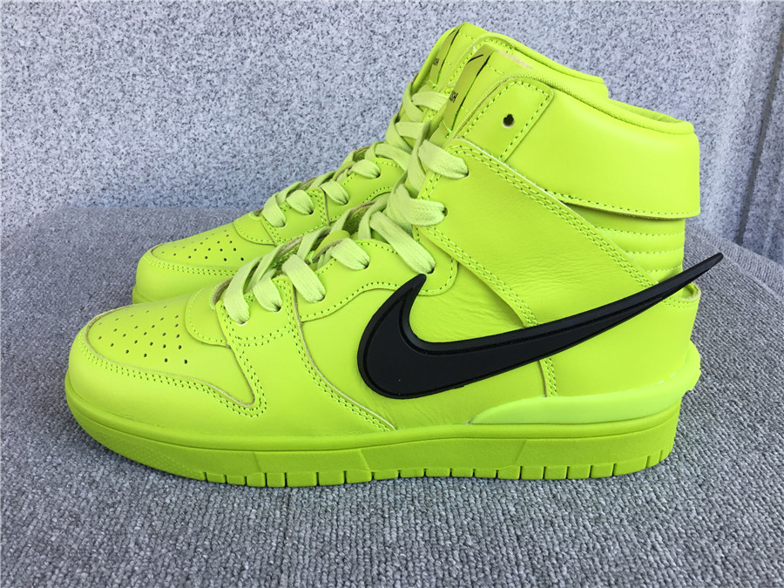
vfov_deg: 45.4
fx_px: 702
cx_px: 392
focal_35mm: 31
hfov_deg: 58.4
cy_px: 294
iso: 25
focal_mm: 3.3
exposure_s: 1/255
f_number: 2.4
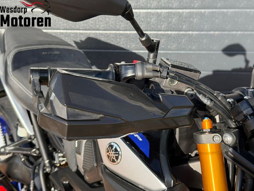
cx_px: 127
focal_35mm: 48
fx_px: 352
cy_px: 96
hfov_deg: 39.7
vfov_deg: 30.3
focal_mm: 6.76
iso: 100
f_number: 1.78
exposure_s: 1/1307
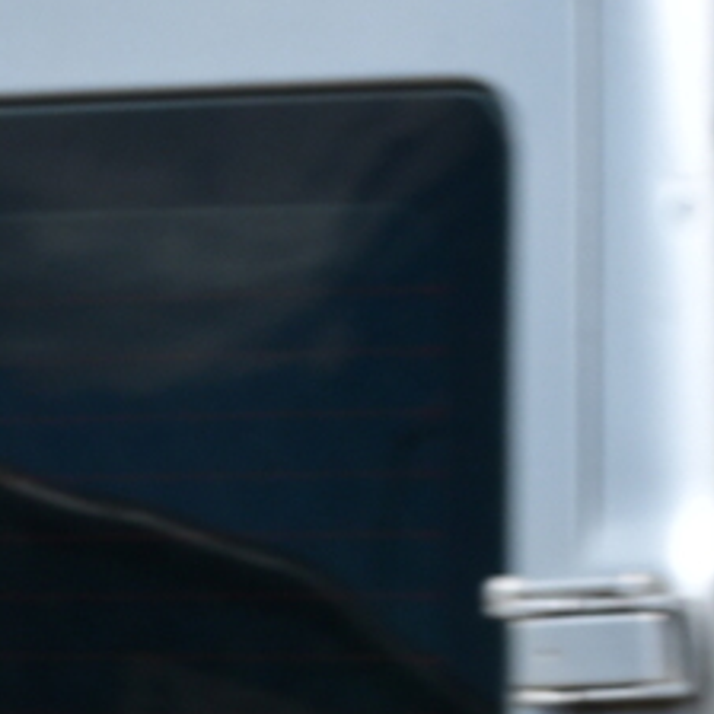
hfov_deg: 3.7
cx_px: 673
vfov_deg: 3.7
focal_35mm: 478
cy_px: 934
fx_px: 11155
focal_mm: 70
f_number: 13
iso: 320
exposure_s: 1/400
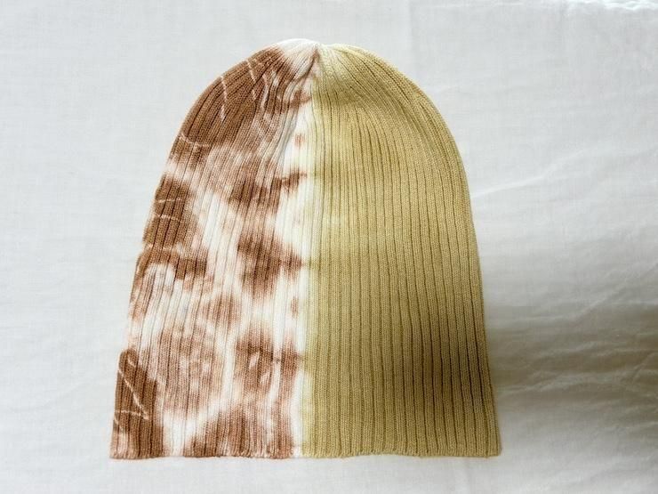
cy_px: 247
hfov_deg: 67.3
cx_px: 329
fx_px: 494
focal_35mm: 26
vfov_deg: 53.1
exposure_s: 1/178
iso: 40
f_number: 1.5
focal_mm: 5.7
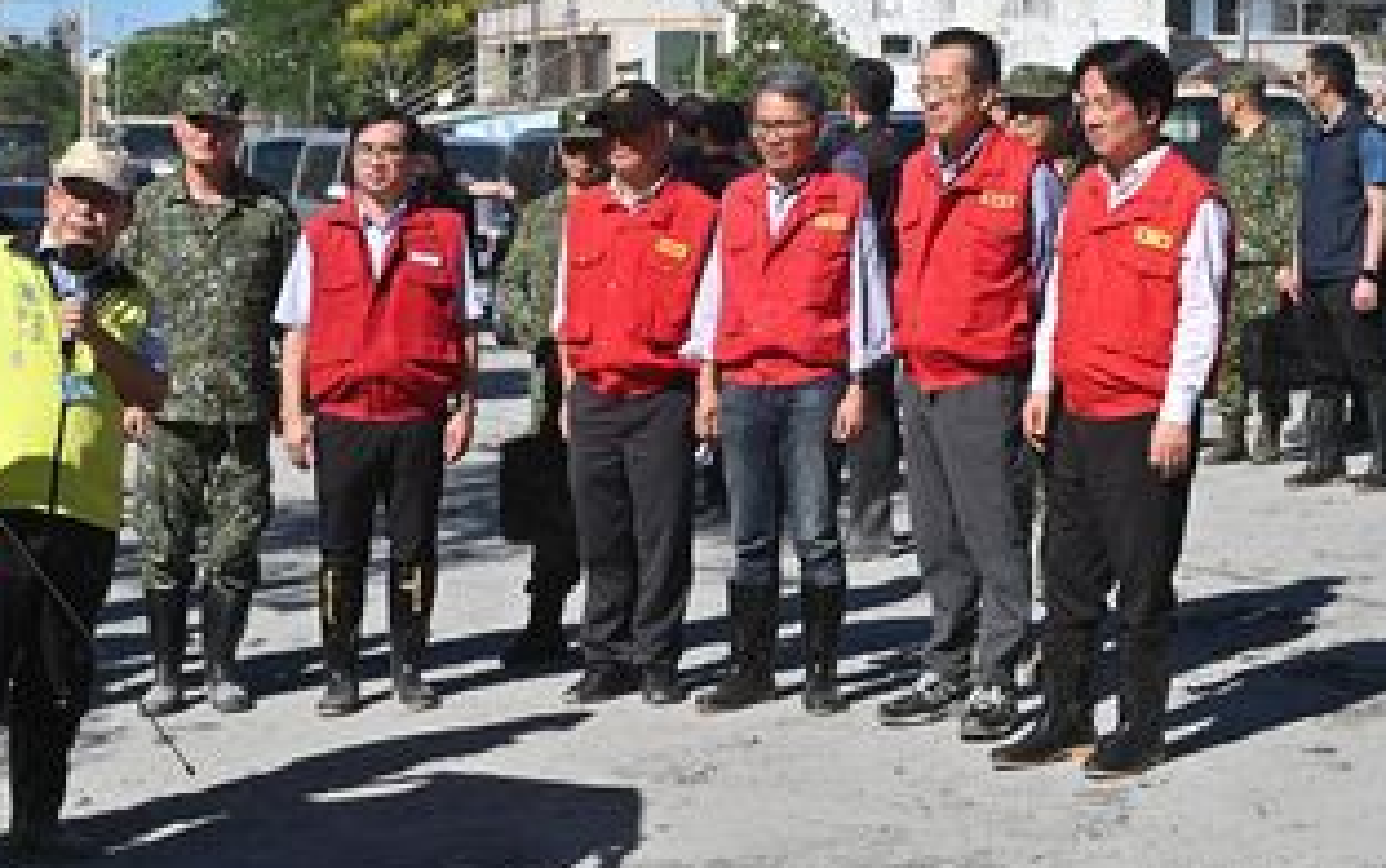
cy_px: 416
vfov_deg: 14.4
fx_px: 3439
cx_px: 540
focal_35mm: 91
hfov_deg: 22.7
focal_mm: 70
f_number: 9
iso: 100
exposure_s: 1/400
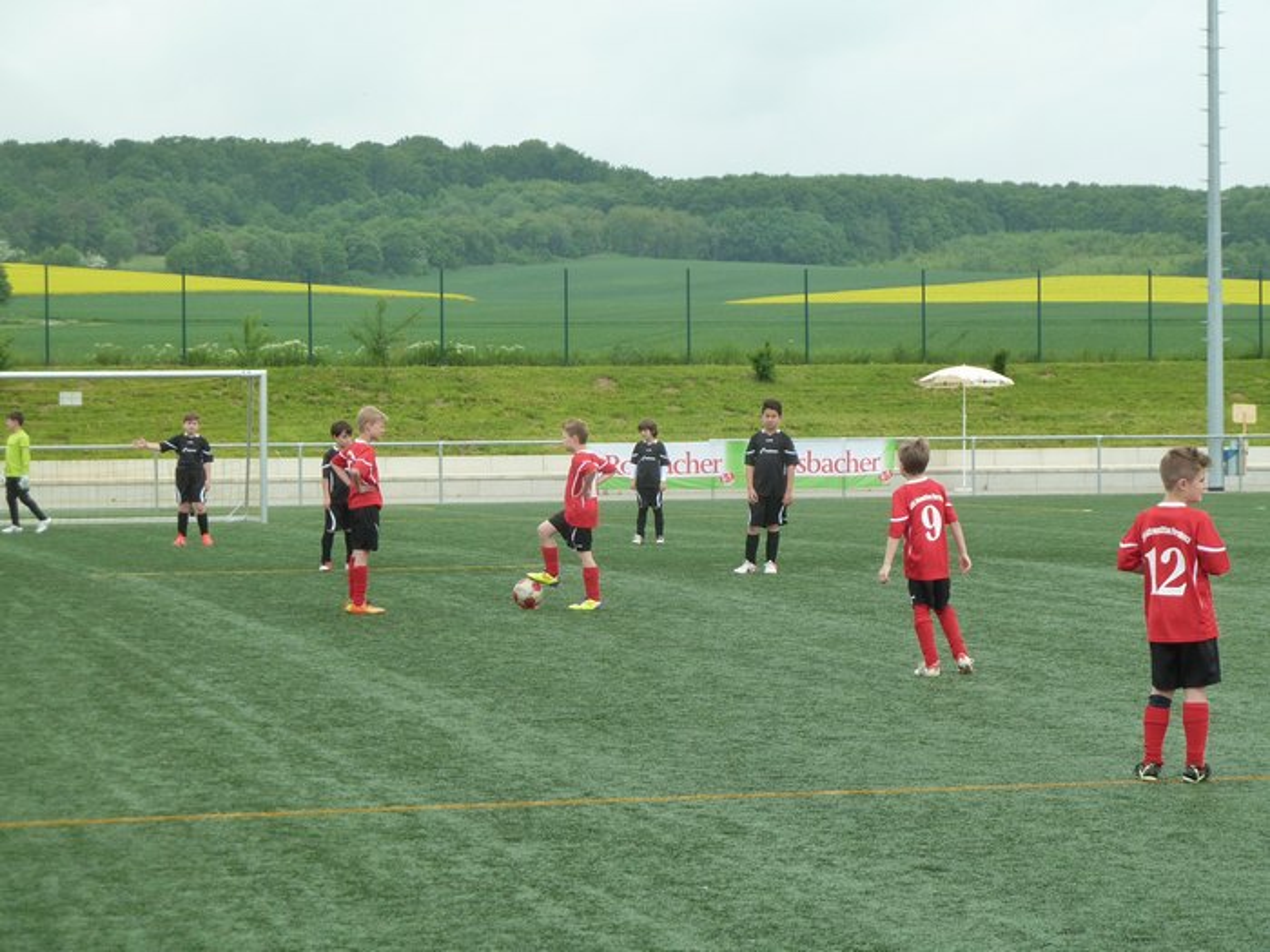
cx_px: 635
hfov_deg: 18.9
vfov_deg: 14.2
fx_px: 3816
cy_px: 476
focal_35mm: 104
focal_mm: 17
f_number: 4.3
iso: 125
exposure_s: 1/160
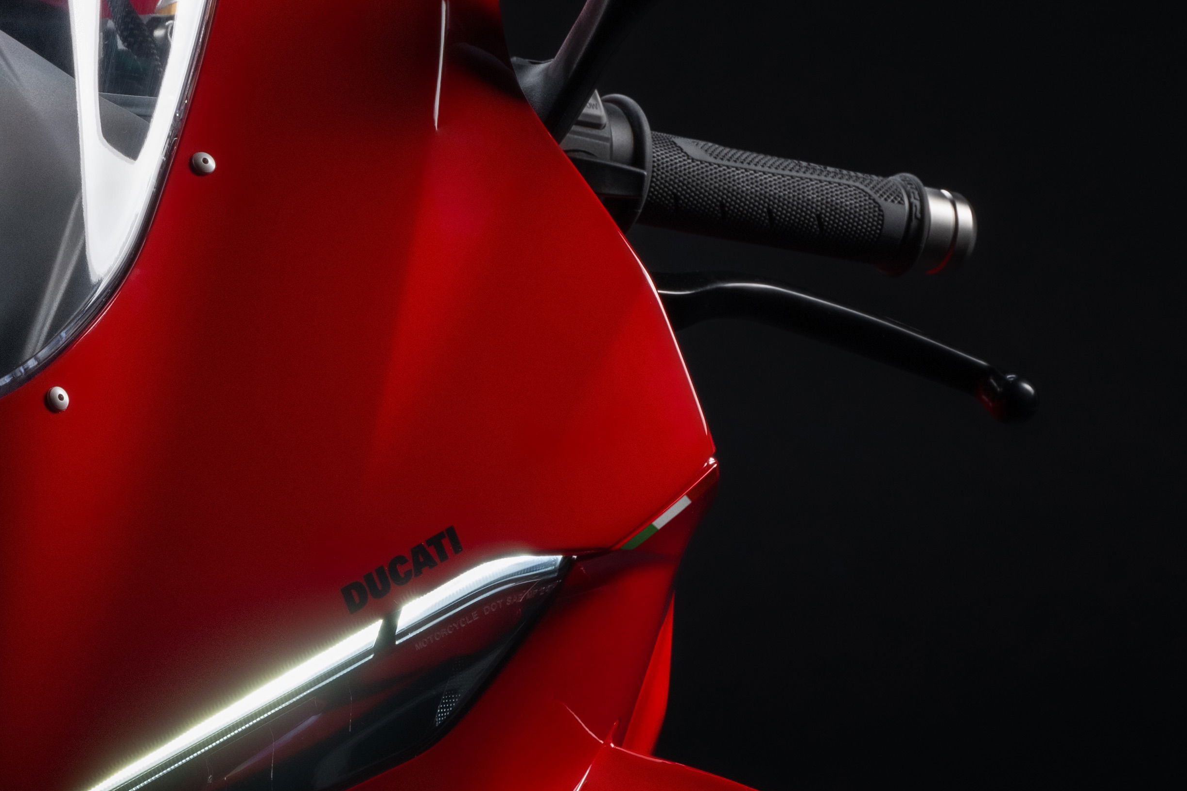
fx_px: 11704
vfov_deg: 3.9
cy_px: 513
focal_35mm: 355
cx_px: -70
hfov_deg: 5.8
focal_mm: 105
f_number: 10
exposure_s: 1/60
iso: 100
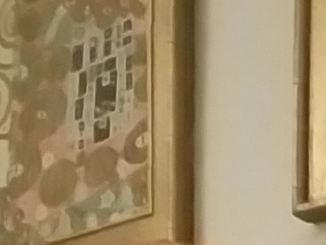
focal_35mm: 115
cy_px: 653
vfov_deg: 10.4
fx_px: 1083
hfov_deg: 13.9
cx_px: 691
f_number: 1.7
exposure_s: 1/12
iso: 1250
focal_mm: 2.1
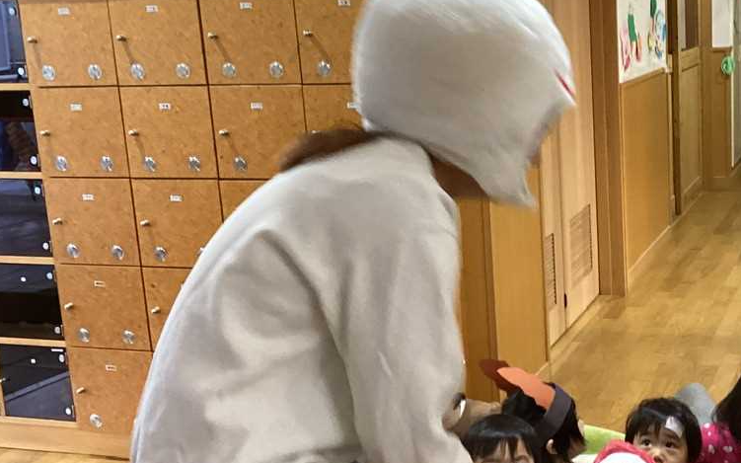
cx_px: 563
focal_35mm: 56
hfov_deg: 35.4
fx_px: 1131
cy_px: 241
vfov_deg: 23.1
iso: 250
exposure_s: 1/33
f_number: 2.4
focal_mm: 3.3
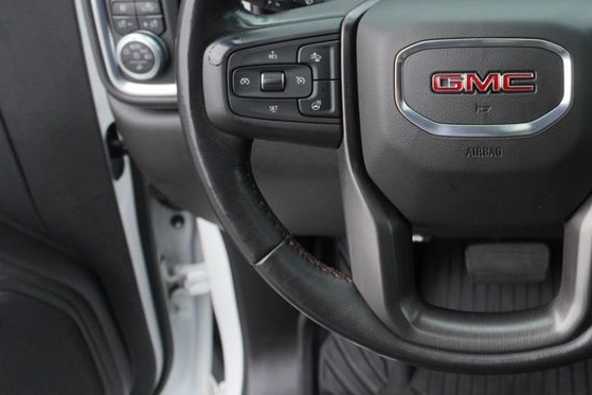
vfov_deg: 29.8
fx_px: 724
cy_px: 80
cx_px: 487
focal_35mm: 44
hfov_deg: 42.2
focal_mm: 16
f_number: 4
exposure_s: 1/320
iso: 640
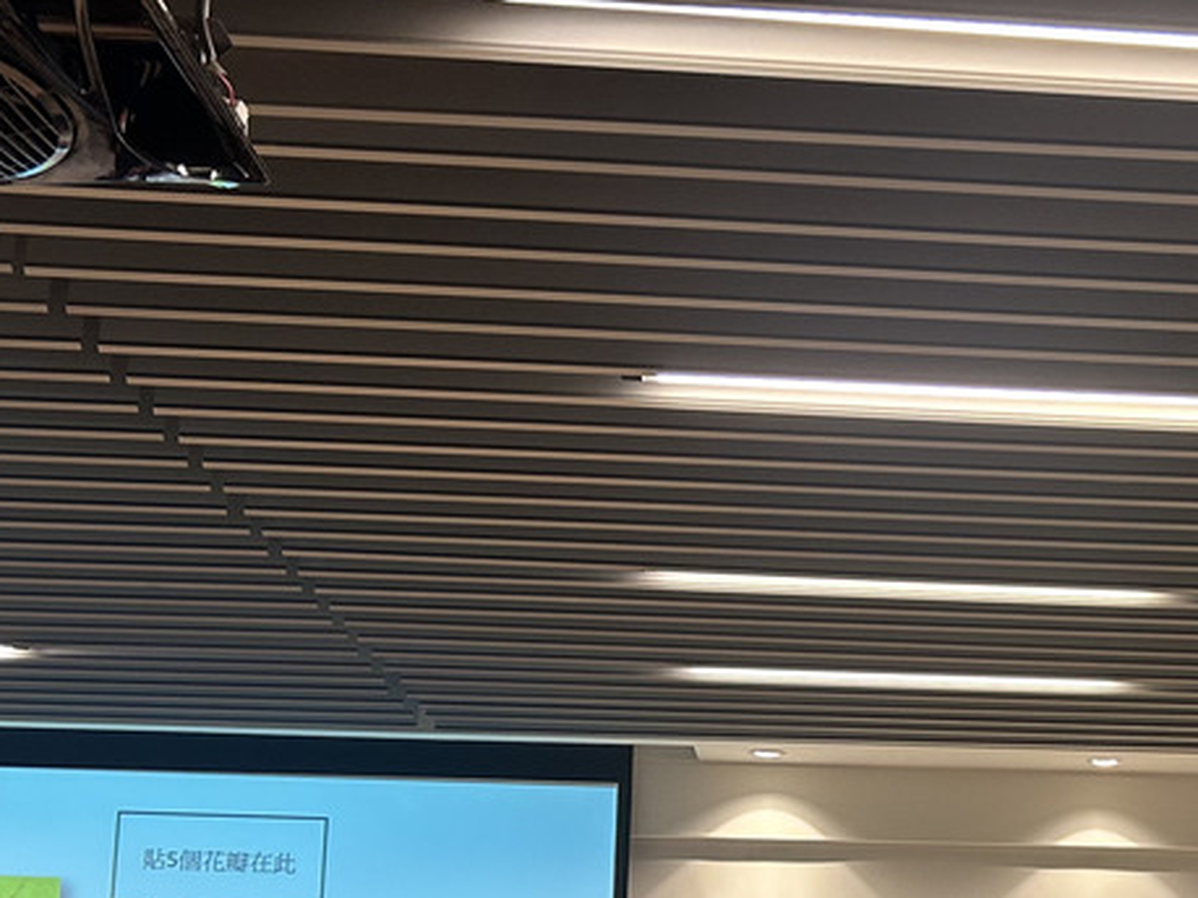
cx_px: 1096
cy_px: 851
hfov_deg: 27.5
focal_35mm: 68
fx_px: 2353
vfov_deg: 21.0
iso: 80
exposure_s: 1/60
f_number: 1.5
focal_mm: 5.7
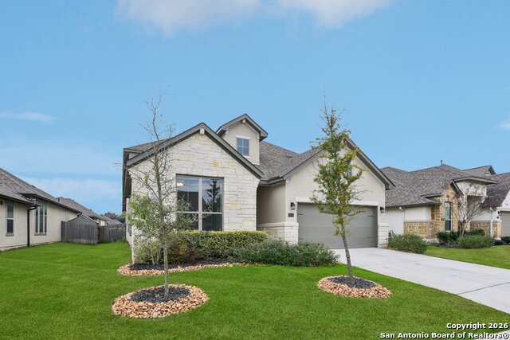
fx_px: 255
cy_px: 170
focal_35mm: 18
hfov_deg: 90.0
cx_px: 255
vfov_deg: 67.4
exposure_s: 1/160
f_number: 8
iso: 400
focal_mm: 18
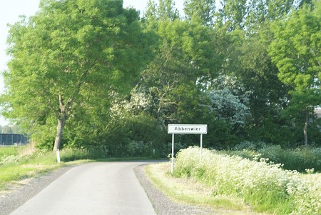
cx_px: 160
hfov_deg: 12.2
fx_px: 1499
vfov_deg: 8.2
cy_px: 108
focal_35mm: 168
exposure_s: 1/45
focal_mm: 112
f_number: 16
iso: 400
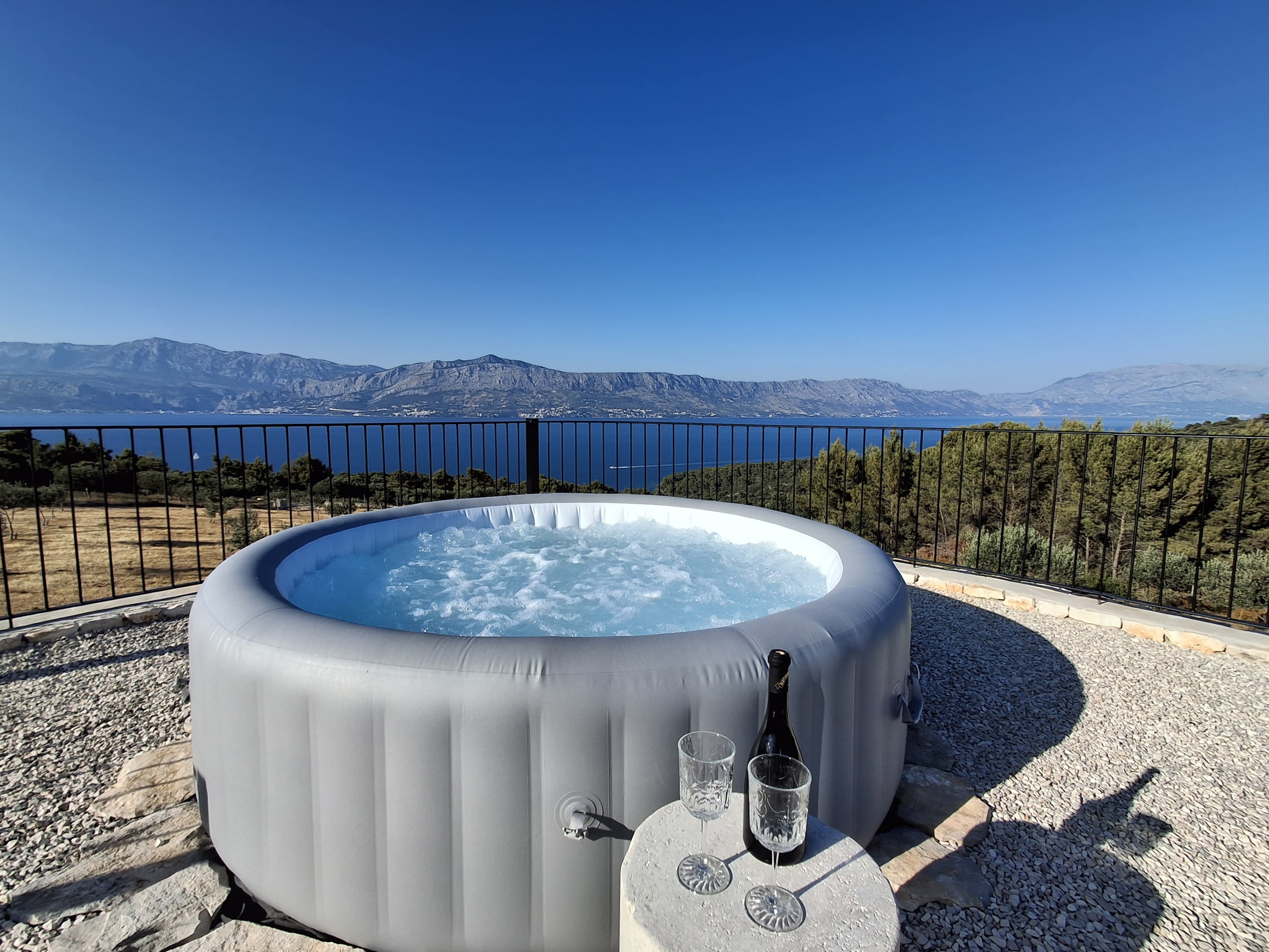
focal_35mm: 16
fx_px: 587
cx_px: 634
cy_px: 476
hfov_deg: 94.5
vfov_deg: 78.1
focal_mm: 1.64
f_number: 2.2
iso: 40
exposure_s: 1/2000
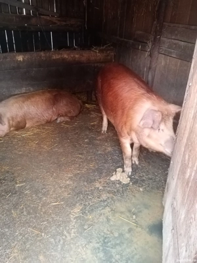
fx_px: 197
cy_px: 132
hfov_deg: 53.1
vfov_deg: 67.3
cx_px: 98
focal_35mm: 26
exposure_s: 1/25
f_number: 1.8
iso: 673
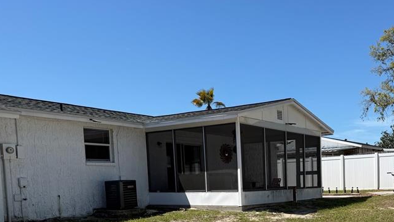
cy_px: 216
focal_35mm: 42
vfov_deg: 27.0
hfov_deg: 46.6
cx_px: 294
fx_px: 439
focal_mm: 6.76
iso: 80
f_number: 1.78
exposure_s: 1/5319
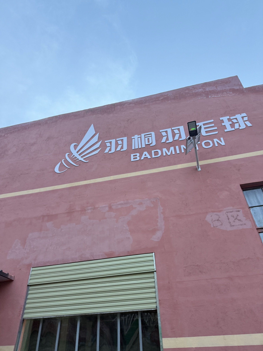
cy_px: 176
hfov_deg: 56.8
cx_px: 132
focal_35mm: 24
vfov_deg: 71.6
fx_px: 243
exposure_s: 1/50
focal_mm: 6.76
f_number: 1.78
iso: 160
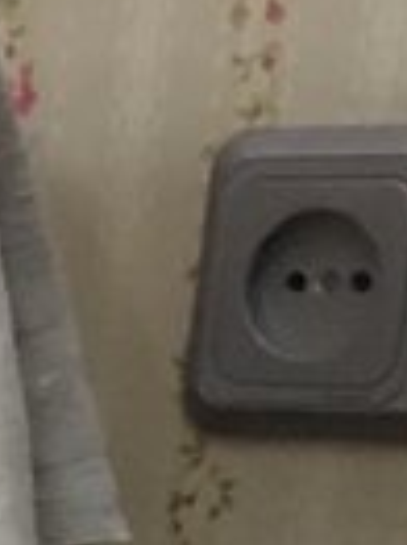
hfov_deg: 7.4
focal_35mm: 177
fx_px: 2779
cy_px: 1423
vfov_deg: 9.6
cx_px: -814
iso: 100
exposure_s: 1/4
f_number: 2.2
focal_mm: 4.15
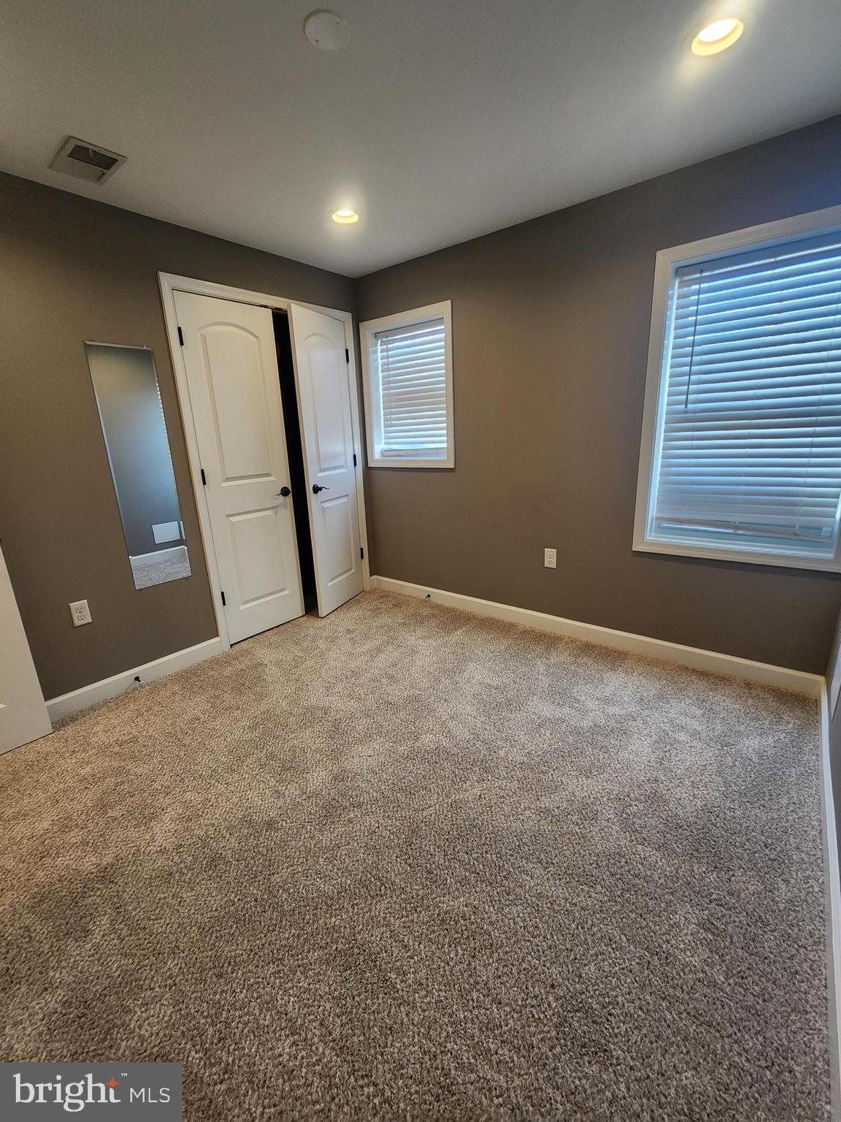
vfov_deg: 106.2
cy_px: 561
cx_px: 420
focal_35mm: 13
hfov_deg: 89.9
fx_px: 421
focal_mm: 2.2
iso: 400
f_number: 2.2
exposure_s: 1/60
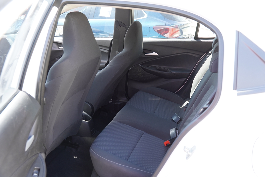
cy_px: 88
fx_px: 254
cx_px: 132
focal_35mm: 34
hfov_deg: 55.1
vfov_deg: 38.4
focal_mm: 23
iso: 250
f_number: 4
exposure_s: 1/60
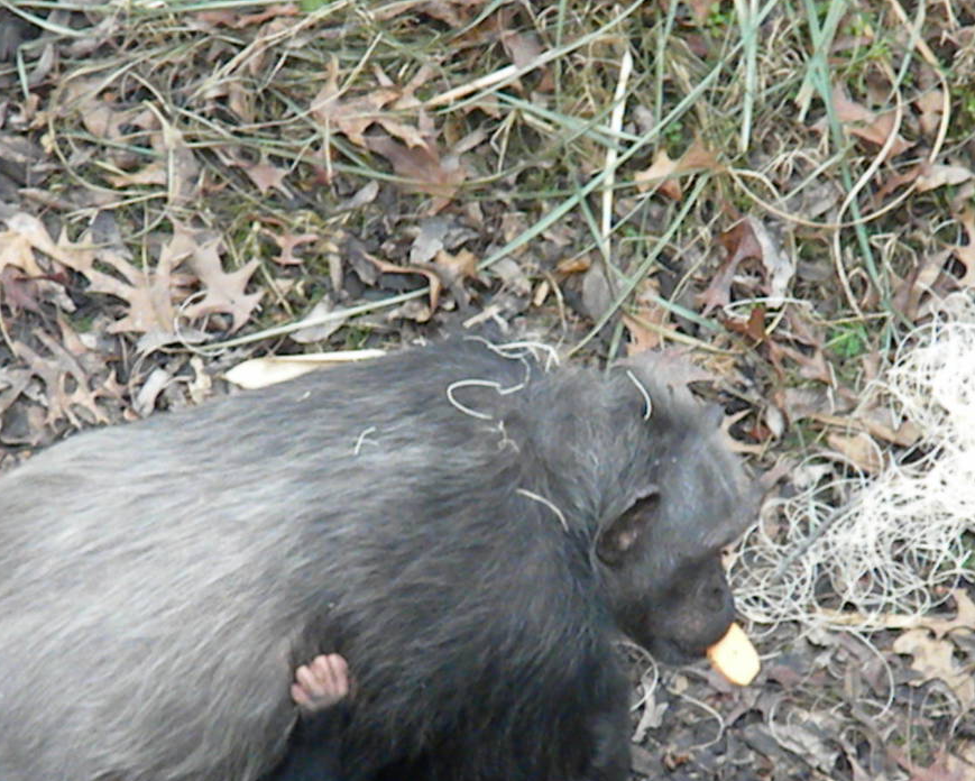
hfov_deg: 4.1
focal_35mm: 467
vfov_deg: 3.3
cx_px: 420
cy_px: 596
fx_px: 13482
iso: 880
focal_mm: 46.2
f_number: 5.3
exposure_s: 1/367
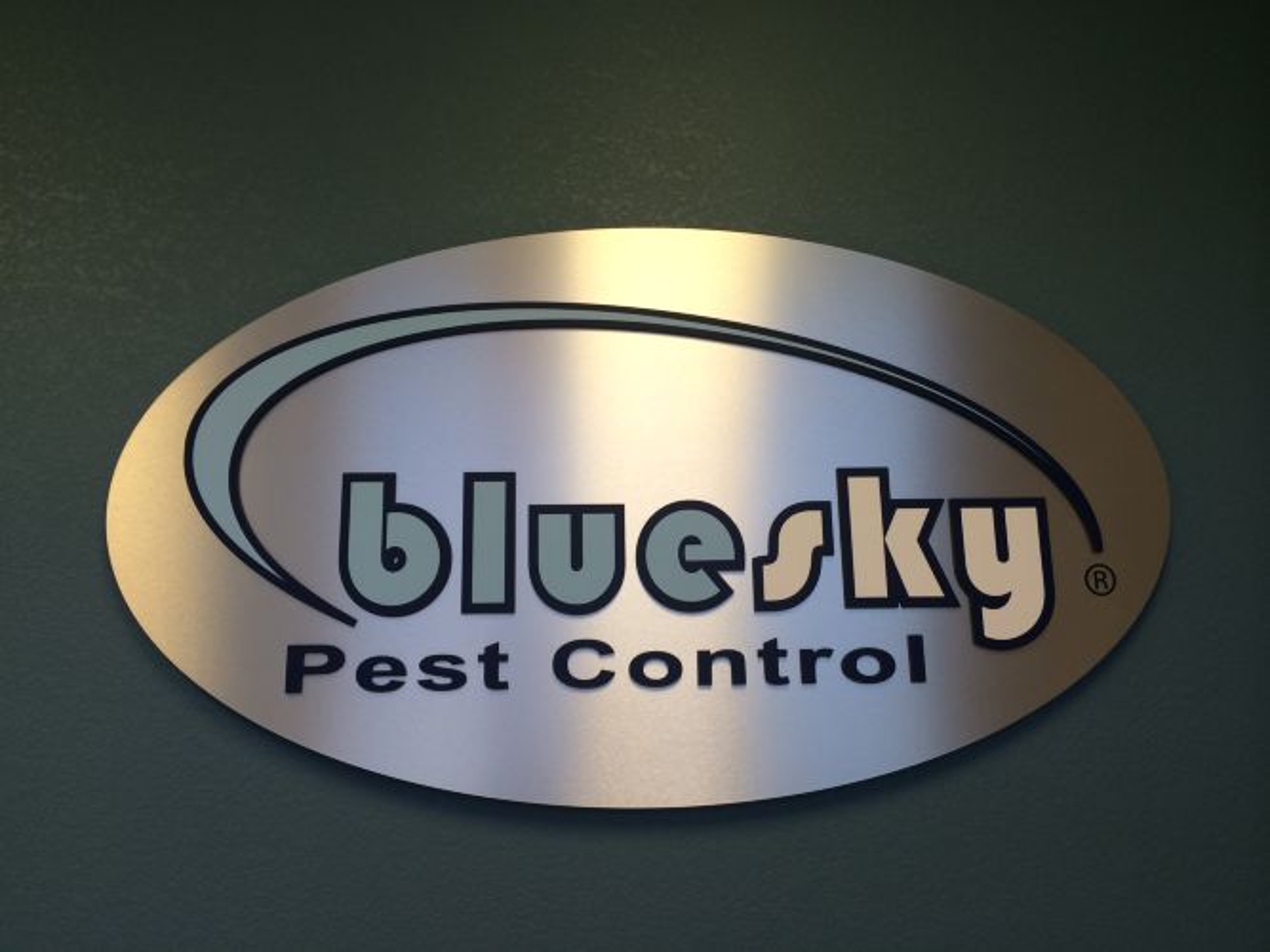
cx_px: 635
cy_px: 476
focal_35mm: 30
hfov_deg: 60.0
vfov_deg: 46.8
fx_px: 1100
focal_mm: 4.12
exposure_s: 1/40
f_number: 2.2
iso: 40
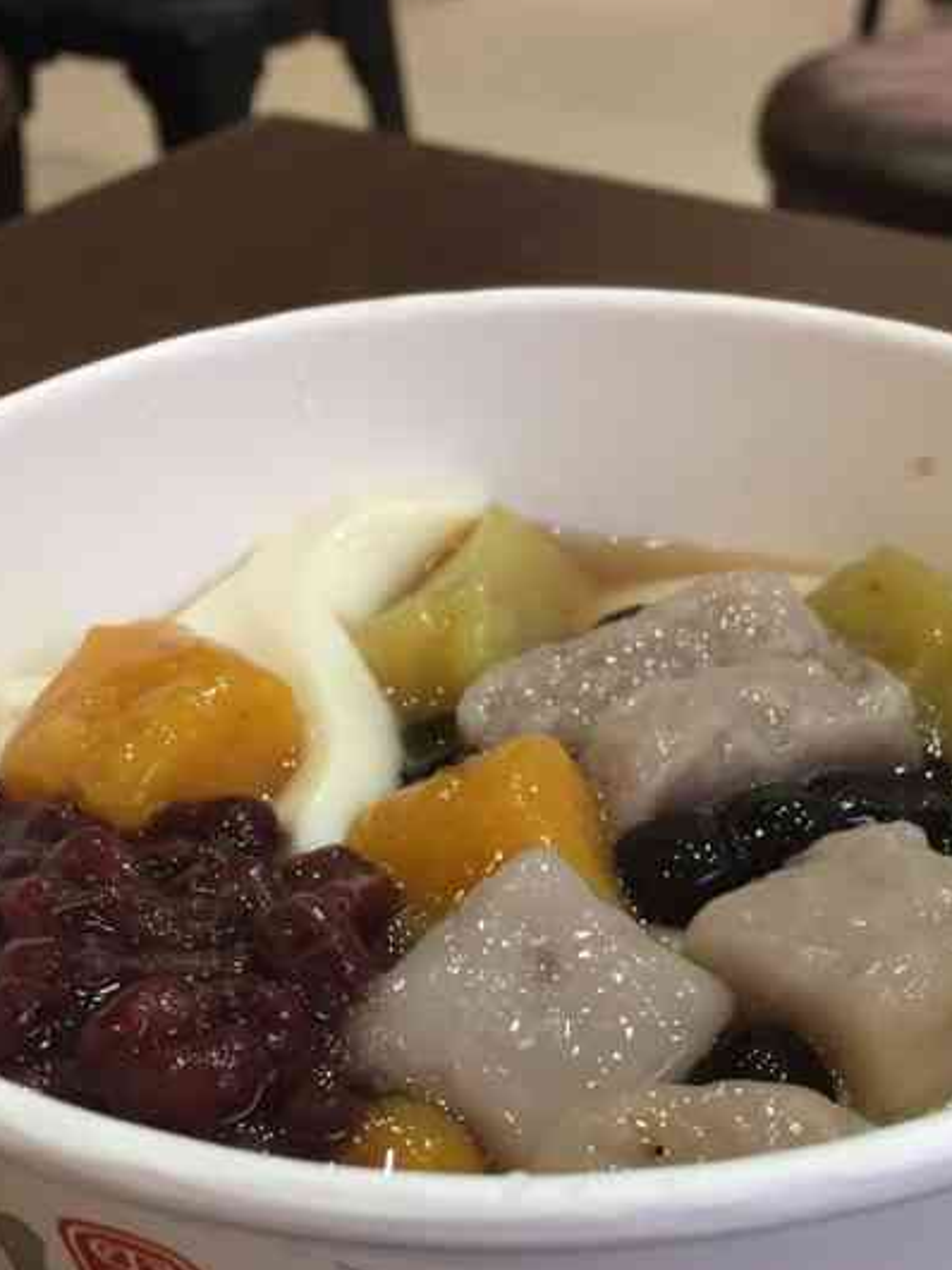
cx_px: 593
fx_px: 1871
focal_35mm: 51
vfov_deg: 36.8
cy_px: 922
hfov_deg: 28.4
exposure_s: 1/33
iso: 100
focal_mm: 4.15
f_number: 2.2
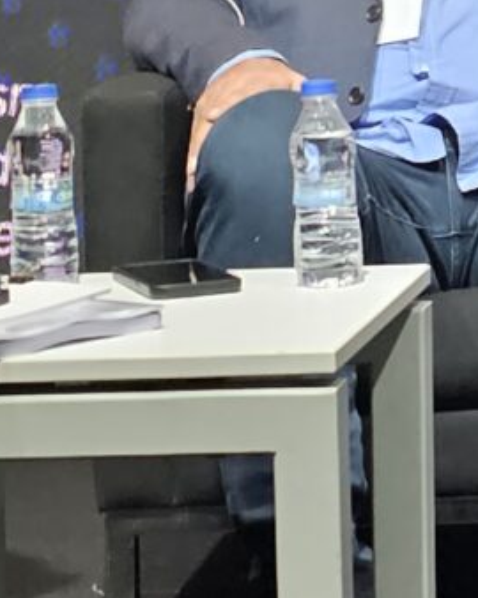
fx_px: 3009
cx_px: 813
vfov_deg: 11.2
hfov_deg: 8.8
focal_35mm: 170
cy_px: -60
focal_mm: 6.3
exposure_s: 1/100
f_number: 1.7
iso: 100
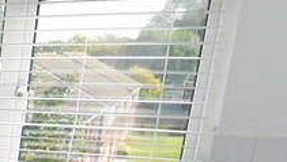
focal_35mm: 84
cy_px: 252
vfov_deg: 13.6
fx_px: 636
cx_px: -340
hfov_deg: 16.5
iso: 200
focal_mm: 11
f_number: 6.3
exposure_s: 1/160
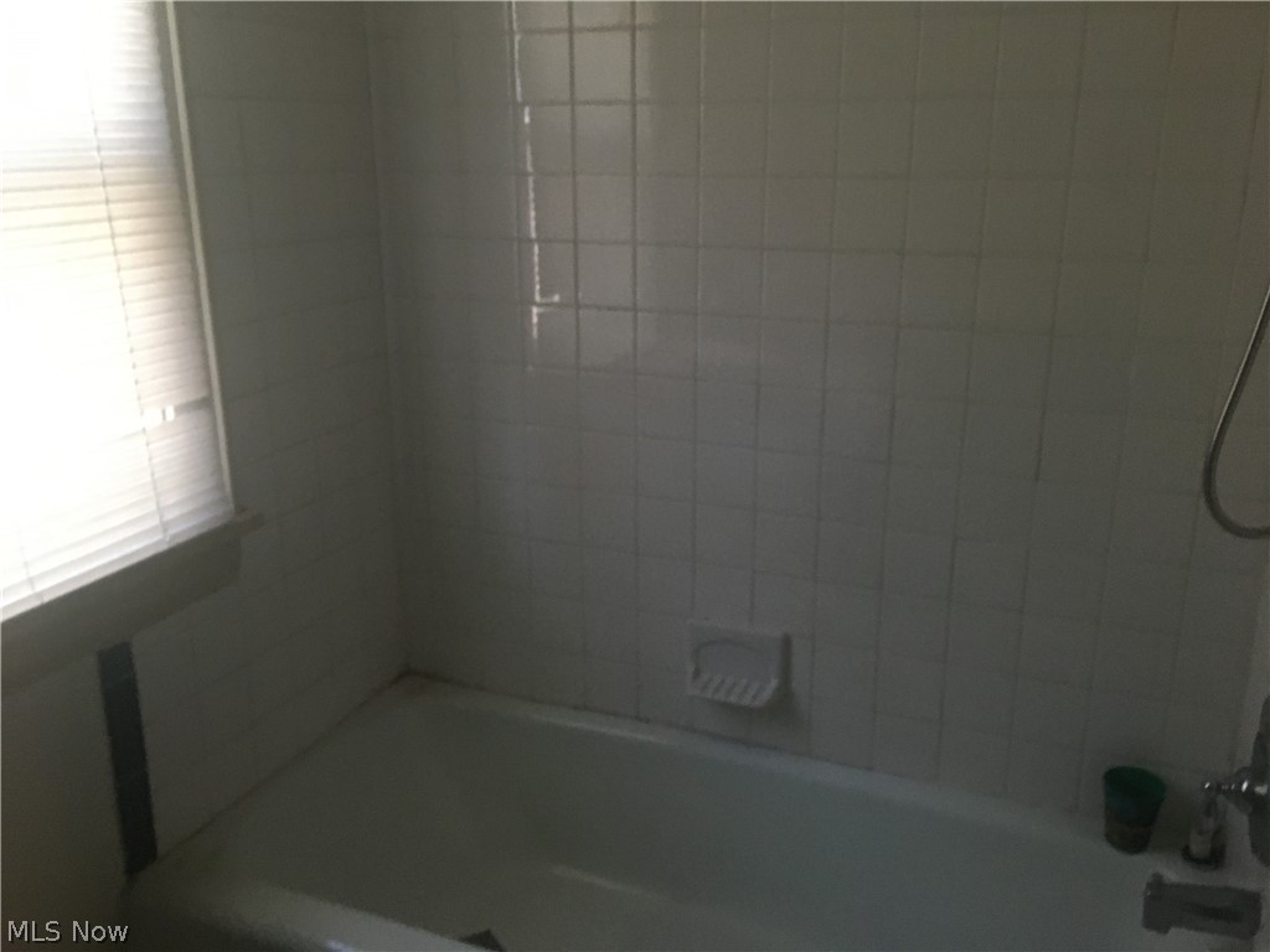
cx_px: 635
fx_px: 1064
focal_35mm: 29
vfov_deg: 48.2
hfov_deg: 61.7
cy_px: 476
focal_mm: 4.15
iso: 160
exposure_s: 1/30
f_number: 2.2
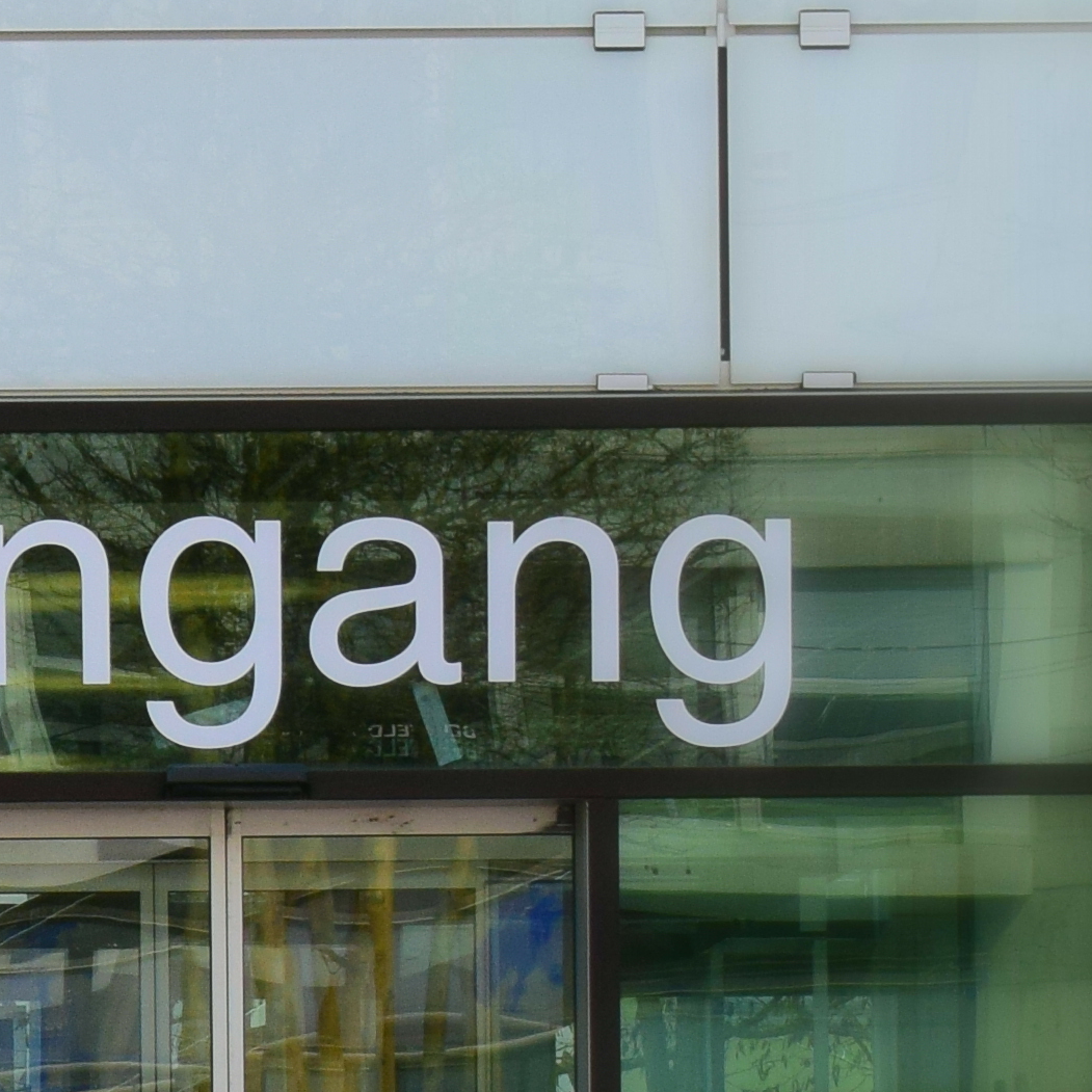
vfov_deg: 4.4
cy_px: 1349
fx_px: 14291
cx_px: -589
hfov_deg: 4.3
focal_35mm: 400
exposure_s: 1/320
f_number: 11
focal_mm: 55
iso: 400
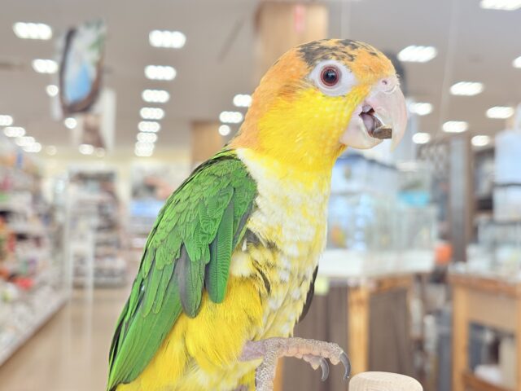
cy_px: 196
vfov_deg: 28.0
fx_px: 783
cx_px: 260
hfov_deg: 36.8
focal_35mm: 52
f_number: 1.6
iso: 64
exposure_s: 1/100
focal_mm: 5.96
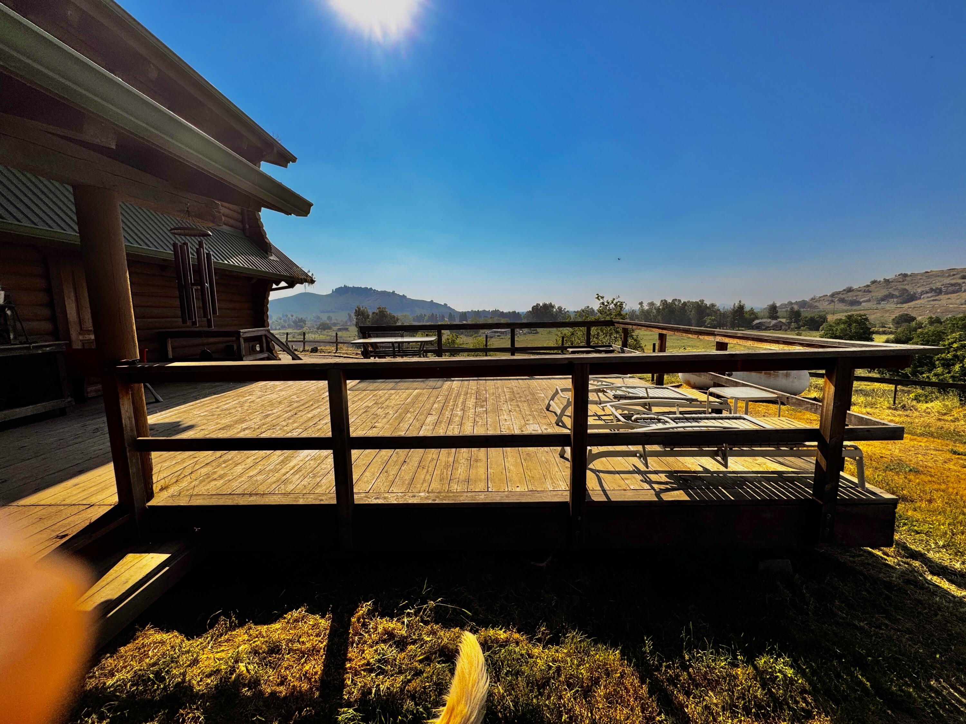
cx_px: 483
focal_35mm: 14
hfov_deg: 102.1
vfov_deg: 85.7
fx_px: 391
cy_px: 362
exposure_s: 1/4132
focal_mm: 2.22
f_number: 2.2
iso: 32
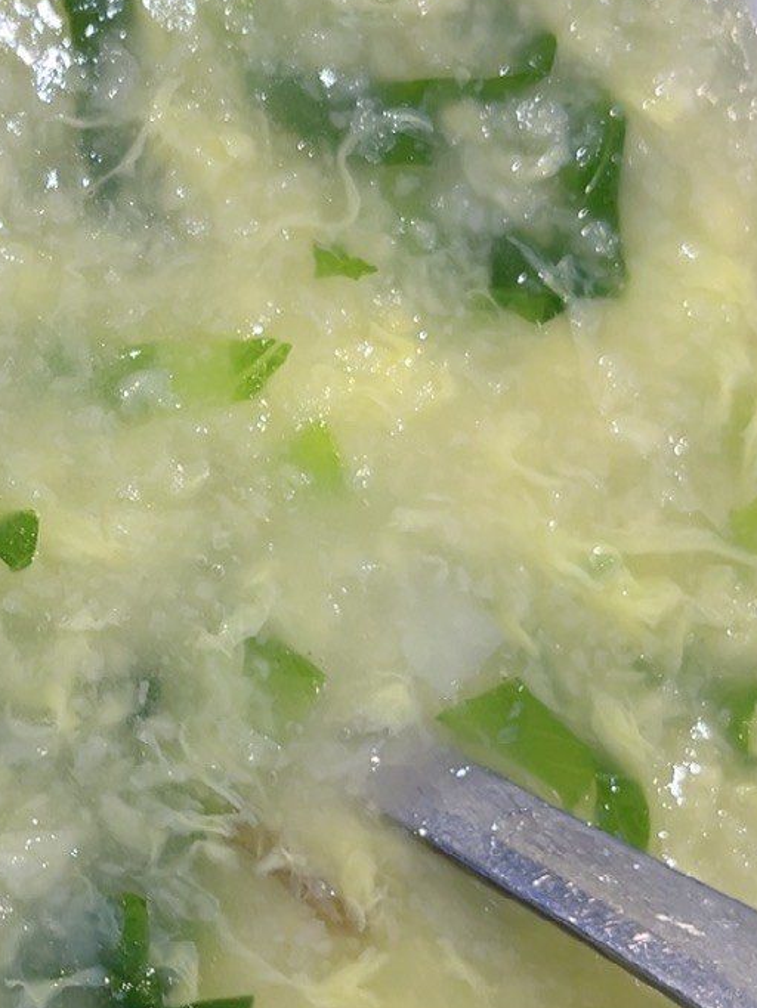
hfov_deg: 24.4
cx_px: -16
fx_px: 1661
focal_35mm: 57
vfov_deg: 33.3
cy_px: 288
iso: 50
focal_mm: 5.1
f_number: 1.6
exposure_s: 1/100
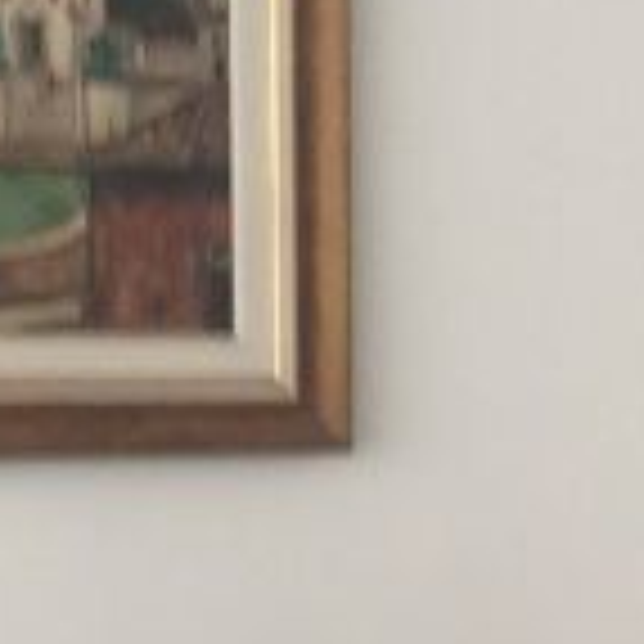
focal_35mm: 183
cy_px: 1018
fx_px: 3852
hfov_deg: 9.0
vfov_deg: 9.3
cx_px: 1247
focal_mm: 4.15
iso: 80
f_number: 2.2
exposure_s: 1/30
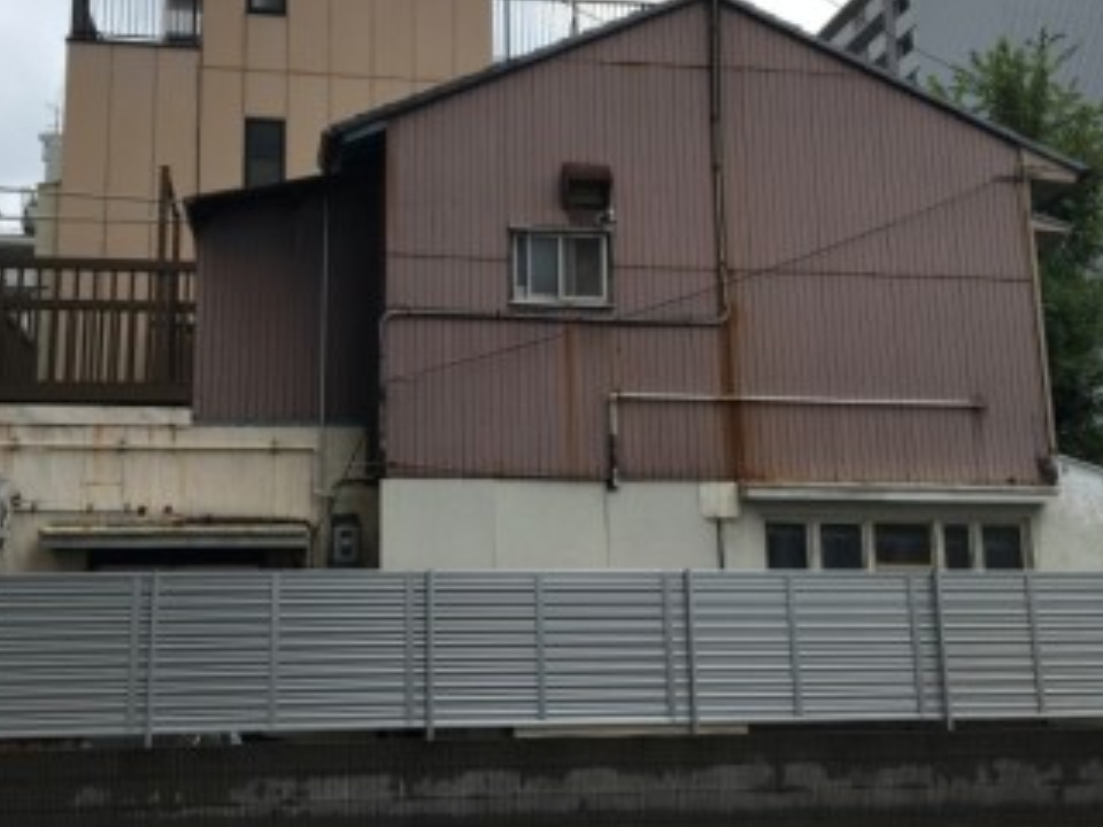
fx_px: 1243
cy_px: 353
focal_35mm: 39
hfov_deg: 47.6
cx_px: 448
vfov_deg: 36.7
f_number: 2.2
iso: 25
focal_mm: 4.15
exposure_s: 1/827
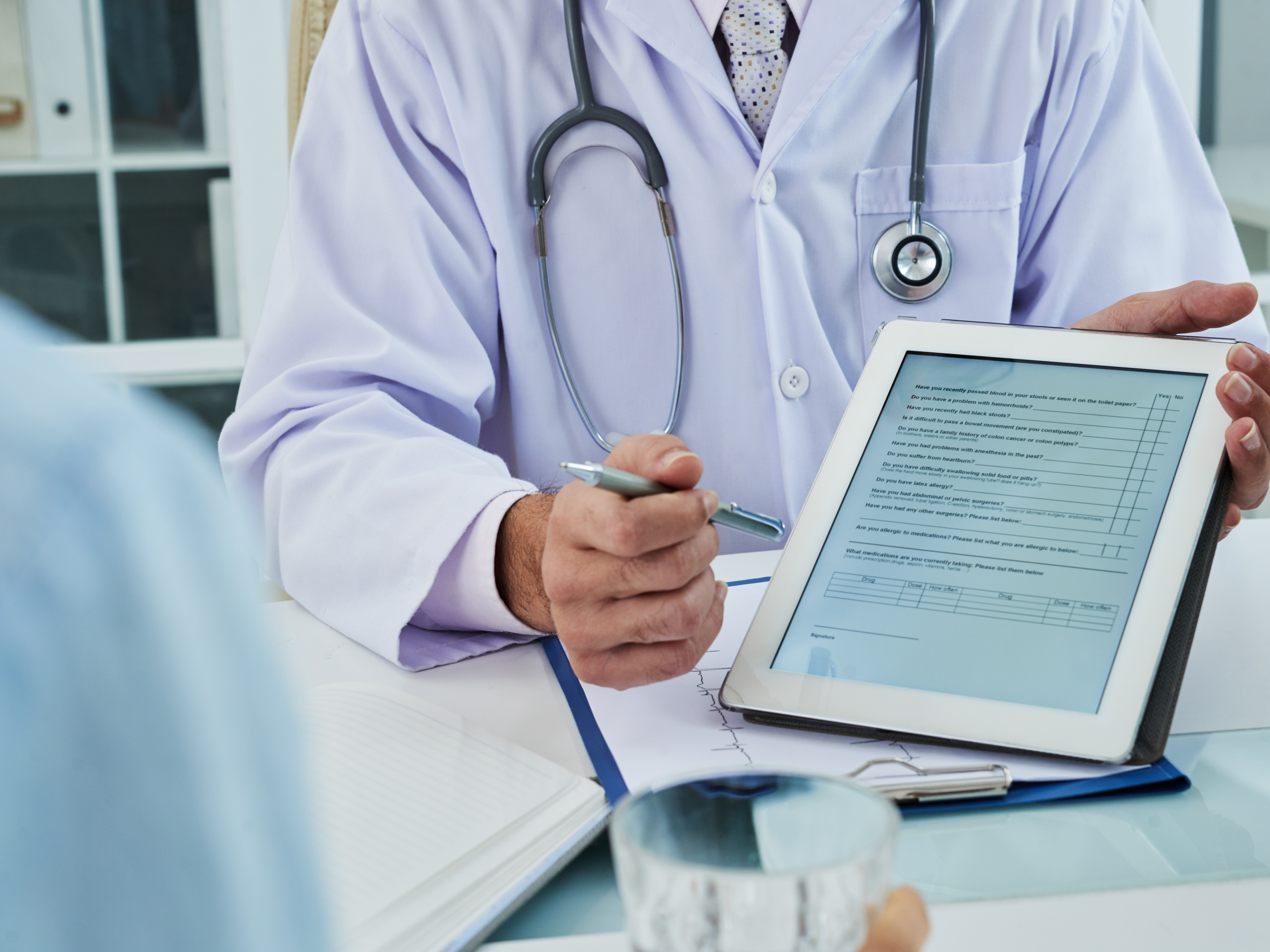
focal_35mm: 65
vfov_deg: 22.6
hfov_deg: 29.8
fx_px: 2385
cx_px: 714
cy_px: 475
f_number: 8
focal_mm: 60
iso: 500
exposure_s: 1/40
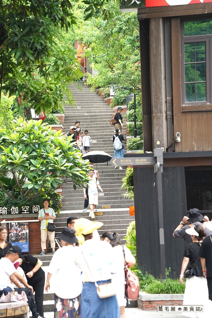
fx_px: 1422
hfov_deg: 8.5
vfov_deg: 12.8
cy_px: 159
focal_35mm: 161
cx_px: 106
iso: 800
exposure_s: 1/400
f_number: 6.3
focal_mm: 161
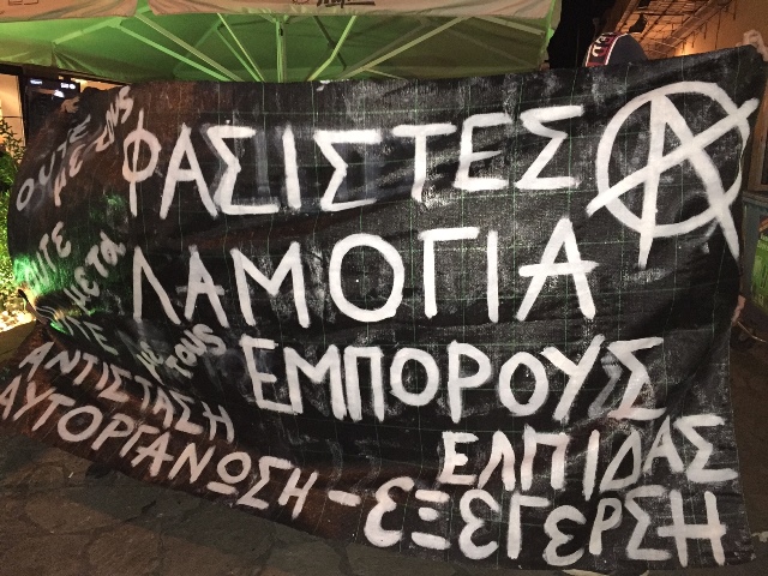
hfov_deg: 61.7
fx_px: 643
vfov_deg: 48.2
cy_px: 288
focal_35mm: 29
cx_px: 384
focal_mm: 4.15
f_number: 2.2
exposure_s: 1/17
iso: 400
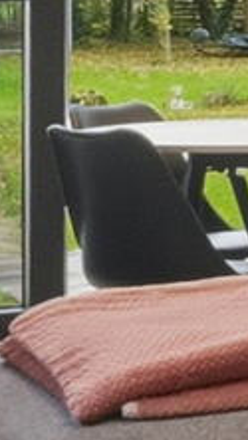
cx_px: 1032
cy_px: 109
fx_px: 2114
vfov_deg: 11.9
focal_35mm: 181
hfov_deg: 5.7
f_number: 11
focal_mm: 16
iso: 400
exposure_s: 1/15
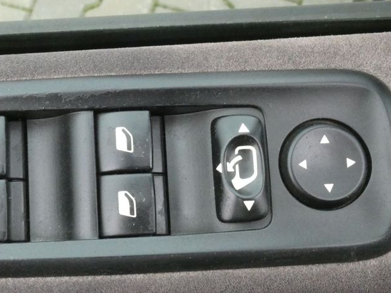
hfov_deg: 32.8
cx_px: 116
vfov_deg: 25.2
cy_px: 158
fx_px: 655
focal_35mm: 58
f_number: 5.6
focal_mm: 6.2
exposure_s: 1/80
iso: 1250
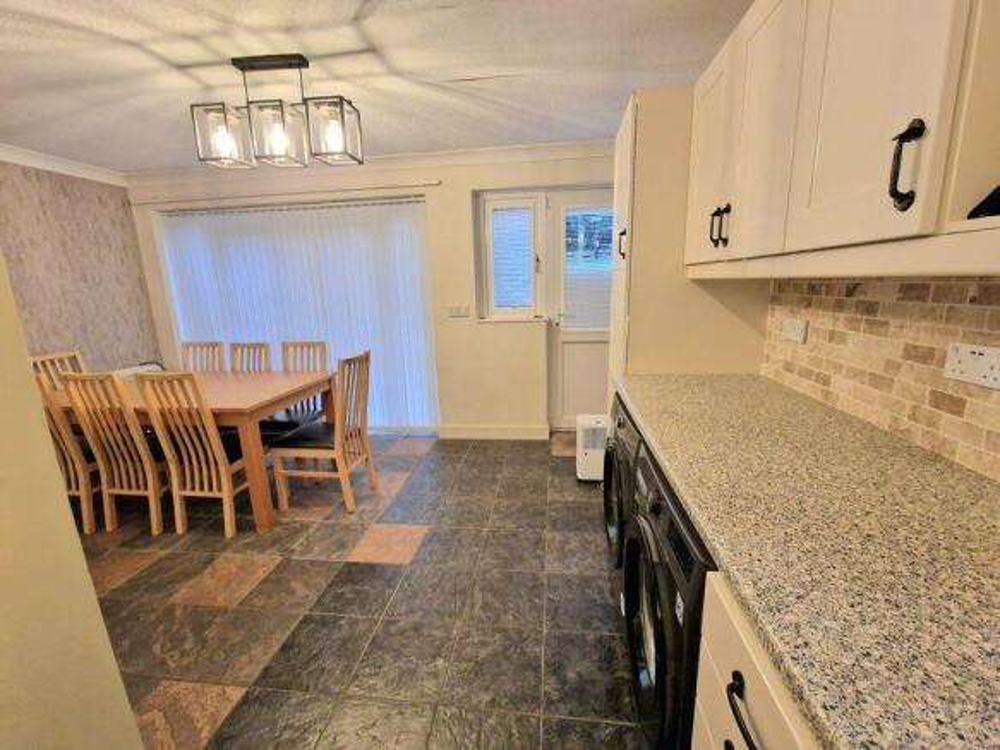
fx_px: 375
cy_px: 375
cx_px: 500
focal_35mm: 13
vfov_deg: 89.9
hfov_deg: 106.2
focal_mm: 2.2
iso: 320
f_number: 2.2
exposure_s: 1/60.2
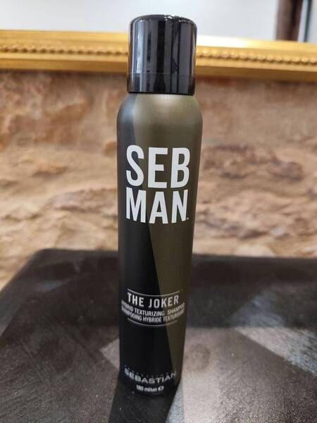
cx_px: 158
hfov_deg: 58.9
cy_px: 212
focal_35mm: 23
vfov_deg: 73.9
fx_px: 281
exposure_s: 1/50
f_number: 1.65
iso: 500
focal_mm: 6.19
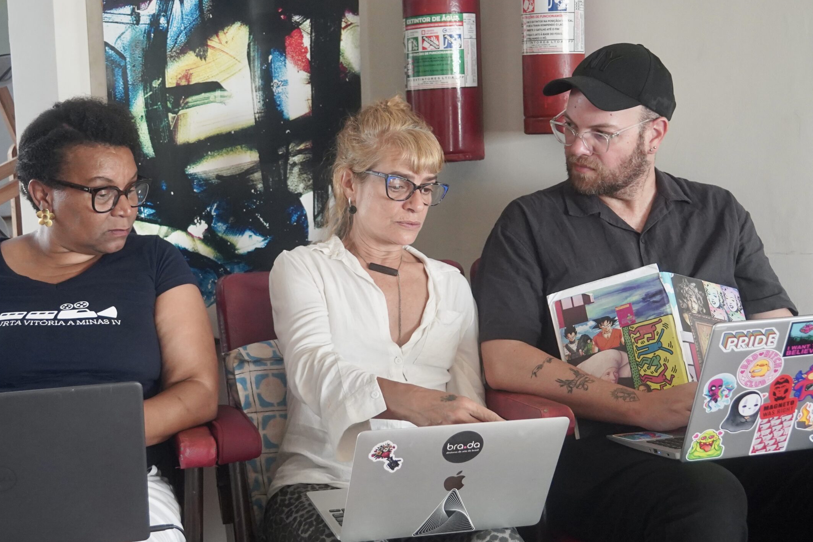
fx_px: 1084
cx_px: 336
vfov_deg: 28.1
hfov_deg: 41.0
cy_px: 242
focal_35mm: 48
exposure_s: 1/160
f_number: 4
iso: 3200
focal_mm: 27
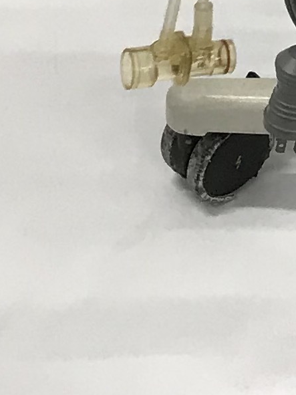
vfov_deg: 8.7
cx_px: 571
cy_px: -747
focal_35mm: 191
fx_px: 2178
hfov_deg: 7.5
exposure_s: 1/40
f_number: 1.8
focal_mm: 3.99
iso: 20
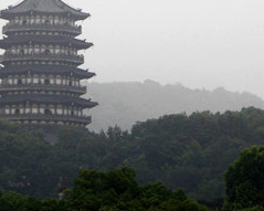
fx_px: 2585
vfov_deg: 4.7
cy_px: 27
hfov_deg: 5.8
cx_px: 78
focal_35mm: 331
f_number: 5.1
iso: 125
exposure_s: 1/80
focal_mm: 28.7
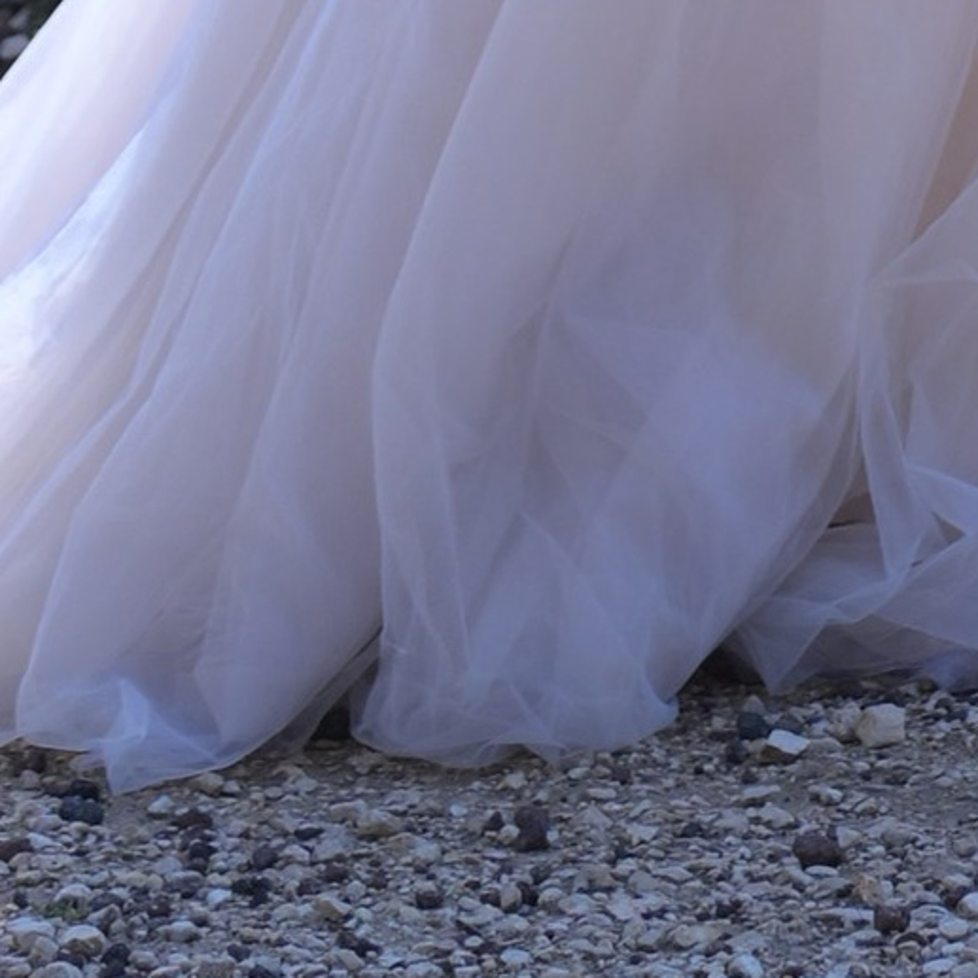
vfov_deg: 6.4
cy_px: -2174
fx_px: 7863
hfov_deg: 7.1
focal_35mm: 246
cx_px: 1211
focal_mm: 39
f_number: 3.2
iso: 100
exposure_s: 1/1000
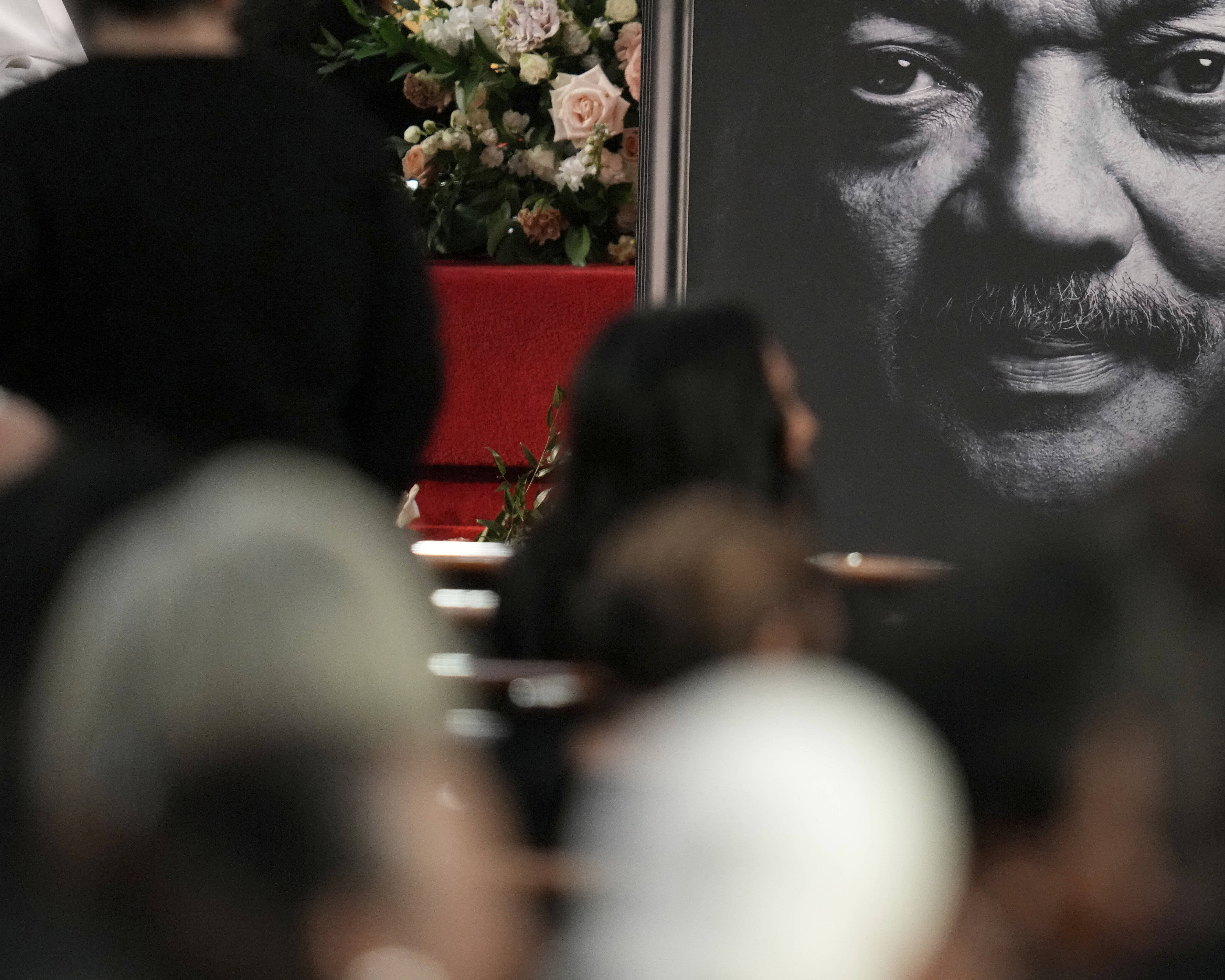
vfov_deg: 2.6
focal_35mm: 605
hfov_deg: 3.2
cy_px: 441
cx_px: 804
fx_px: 21935
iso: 6400
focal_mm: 400
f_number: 2.8
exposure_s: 1/500
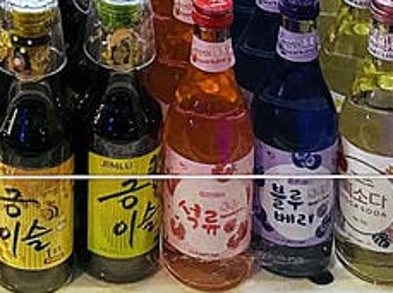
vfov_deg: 9.9
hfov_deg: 15.1
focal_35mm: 126
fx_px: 1428
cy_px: -468
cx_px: -79
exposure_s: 1/120
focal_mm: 6.86
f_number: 1.78
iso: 100
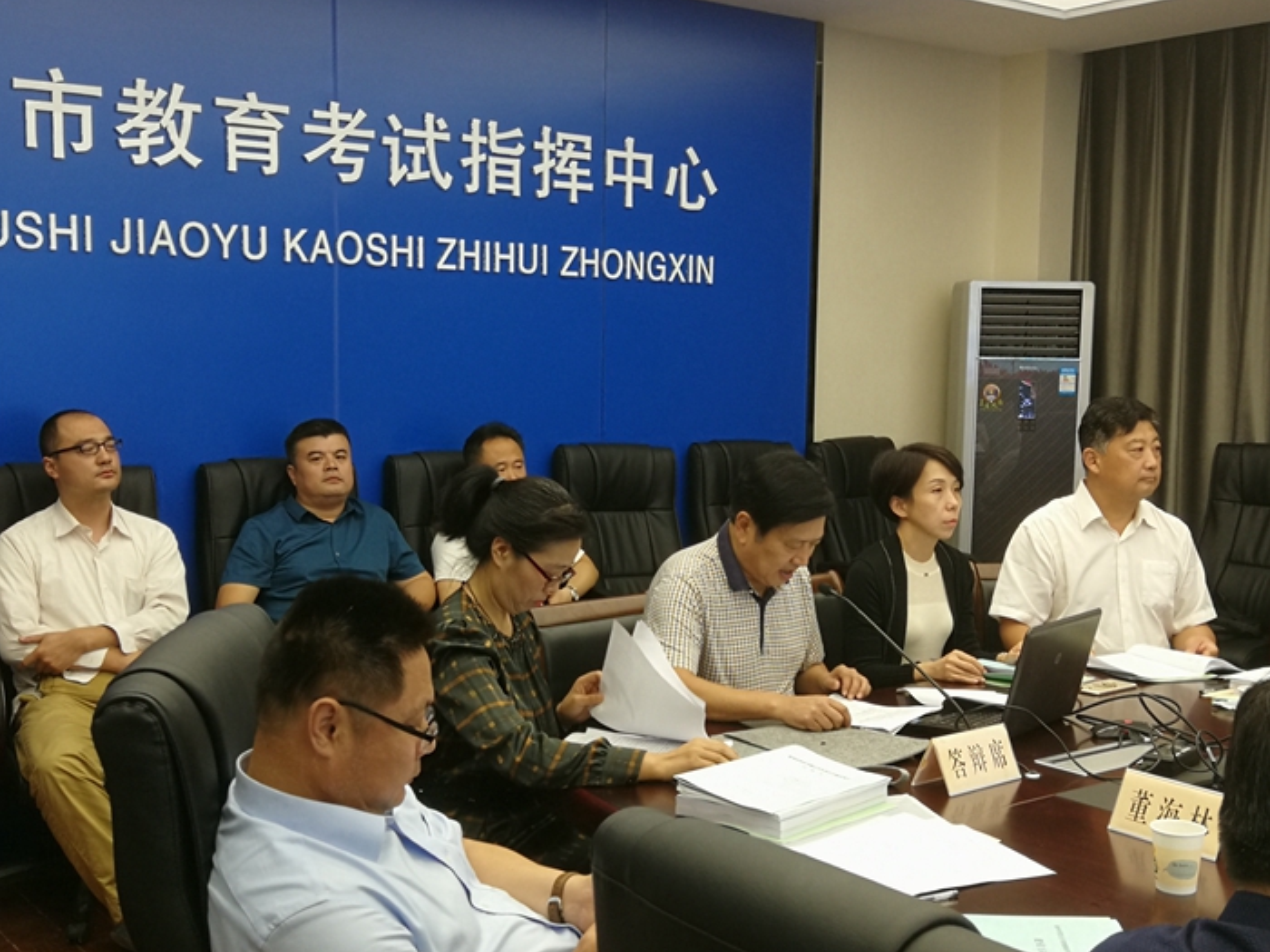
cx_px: 657
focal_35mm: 40
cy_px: 502
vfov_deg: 35.9
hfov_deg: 46.8
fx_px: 1468
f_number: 2.2
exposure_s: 1/50
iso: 160
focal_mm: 3.95
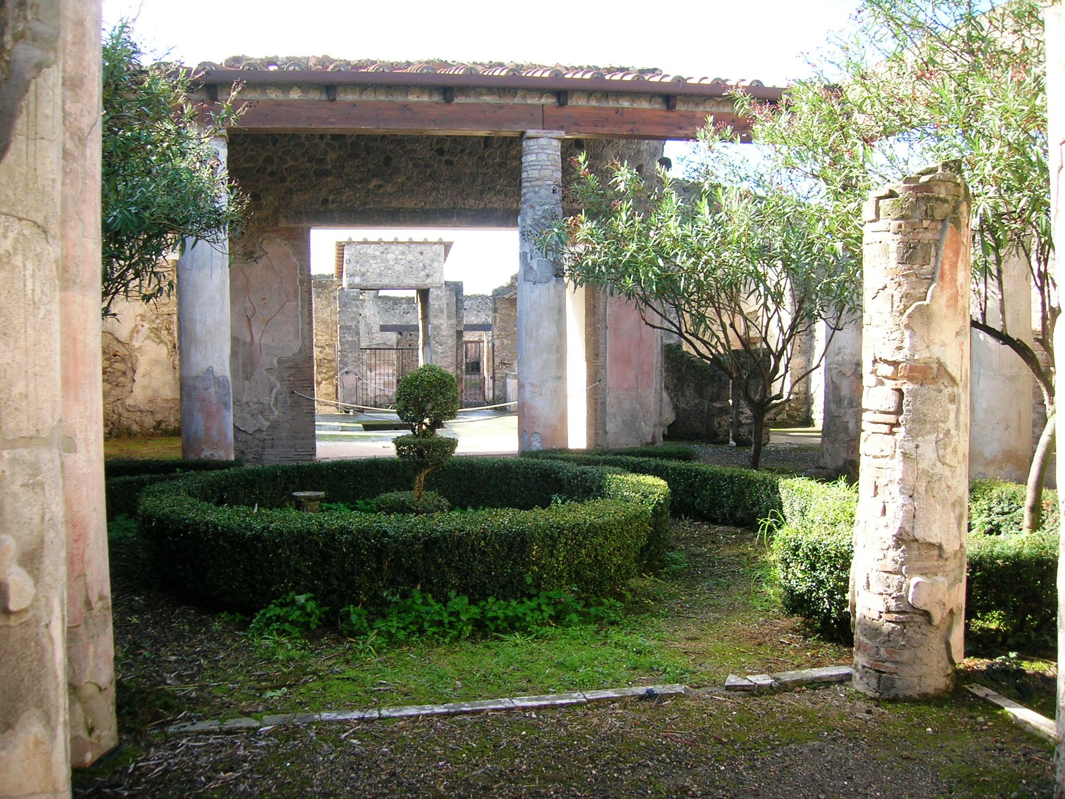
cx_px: 532
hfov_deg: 54.0
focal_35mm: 34
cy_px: 400
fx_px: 1046
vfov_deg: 41.8
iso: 50
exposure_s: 1/115
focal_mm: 5.7
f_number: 2.9
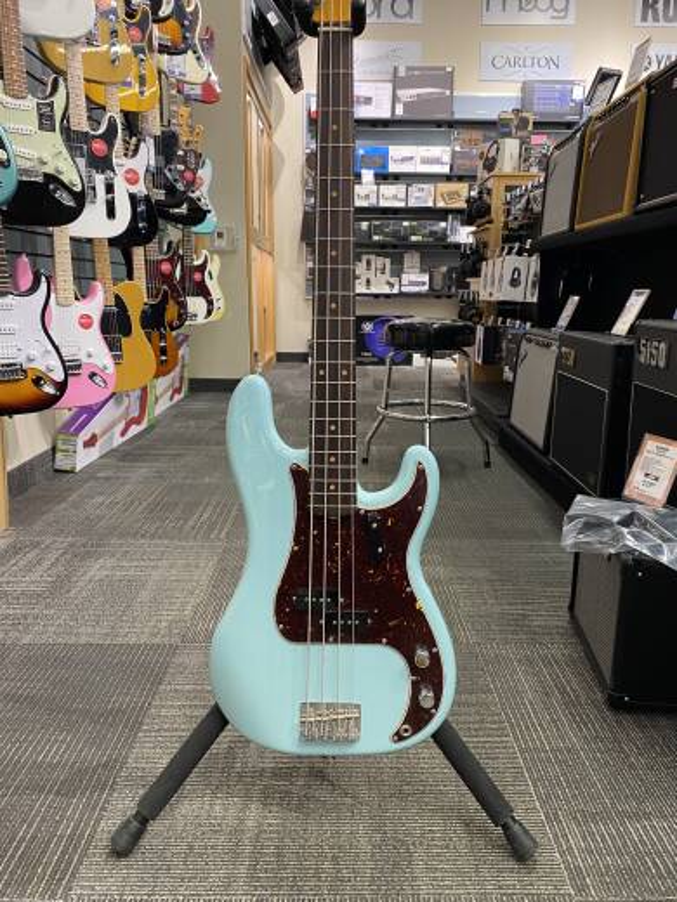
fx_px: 678
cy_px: 451
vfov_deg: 67.3
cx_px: 338
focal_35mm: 26
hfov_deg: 53.1
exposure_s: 1/60
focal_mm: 4.25
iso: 160
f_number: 1.8
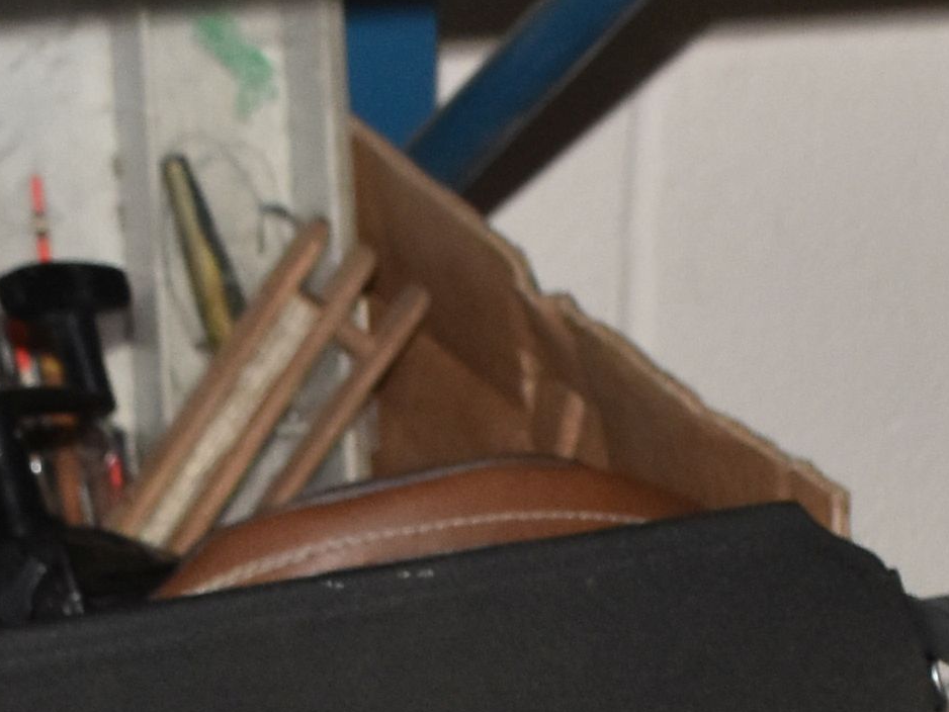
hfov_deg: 9.3
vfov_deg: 6.8
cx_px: 854
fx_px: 5815
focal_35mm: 212
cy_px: 1290
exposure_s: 1/60
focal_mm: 23
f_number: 7.1
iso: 800
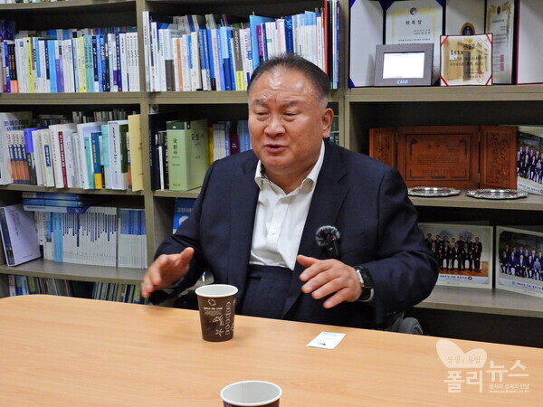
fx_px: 784
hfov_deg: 38.2
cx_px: 272
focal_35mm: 50
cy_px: 204
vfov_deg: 29.1
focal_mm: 8.9
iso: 1100
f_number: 4.5
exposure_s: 1/125
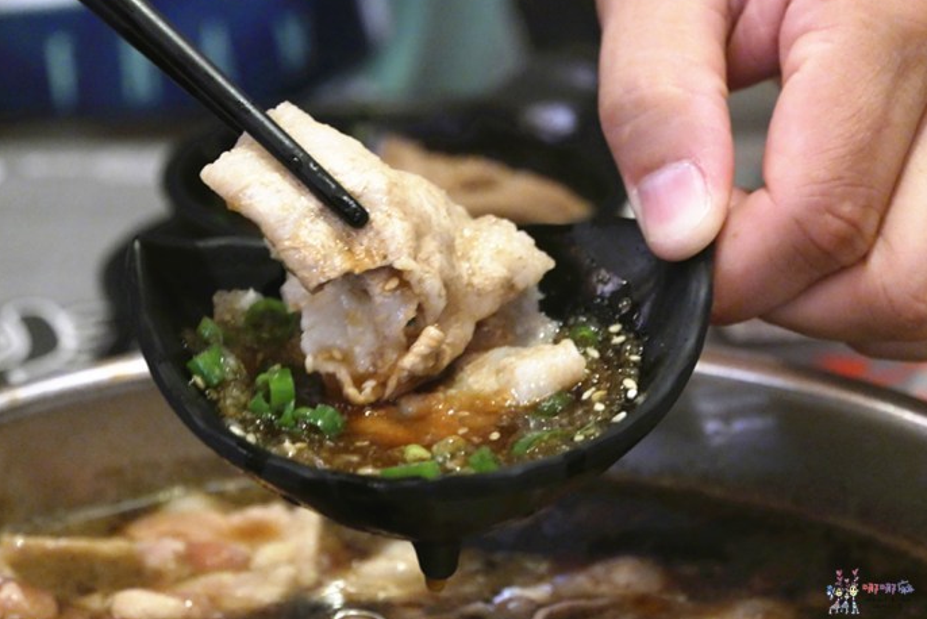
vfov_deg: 11.6
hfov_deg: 17.3
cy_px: 274
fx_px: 3040
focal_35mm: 118
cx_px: 465
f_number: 5.1
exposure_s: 1/15
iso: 3200
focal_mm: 55
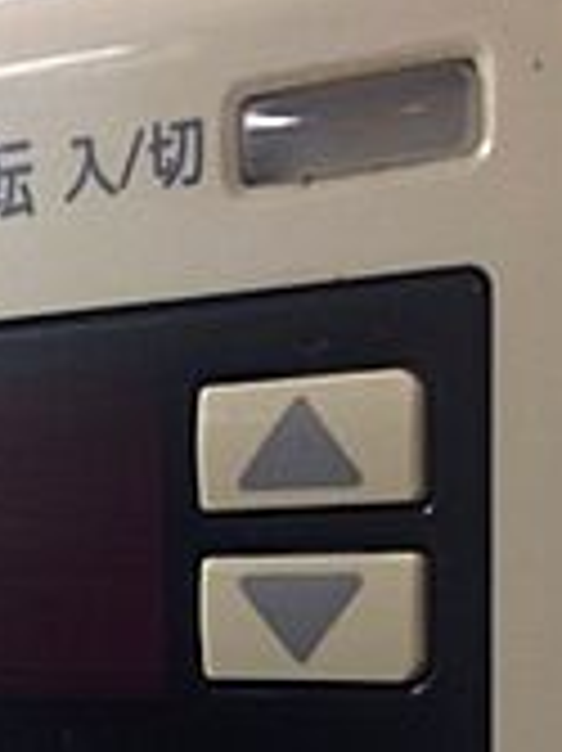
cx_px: 58
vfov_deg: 19.7
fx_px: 2059
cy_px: 838
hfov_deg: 15.4
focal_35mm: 95
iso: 50
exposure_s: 1/30
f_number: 2.4
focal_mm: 4.12
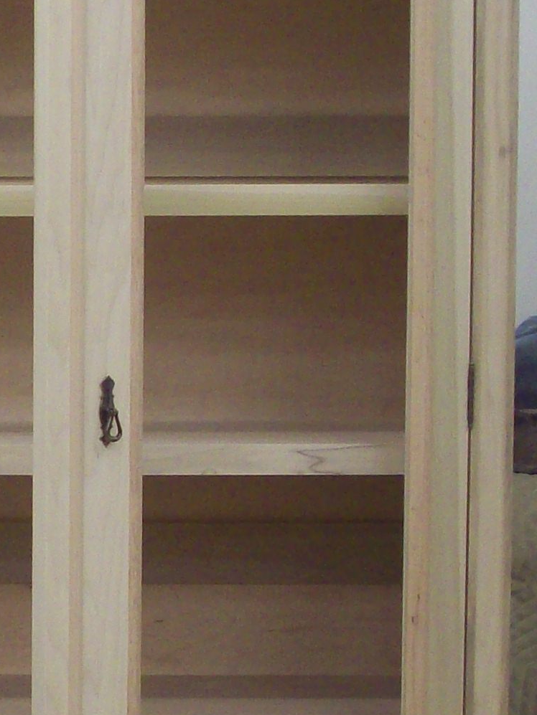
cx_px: -230
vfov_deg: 13.0
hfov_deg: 9.5
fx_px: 3143
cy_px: 446
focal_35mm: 152
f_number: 3.1
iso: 160
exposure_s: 1/49.3
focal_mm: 7.6
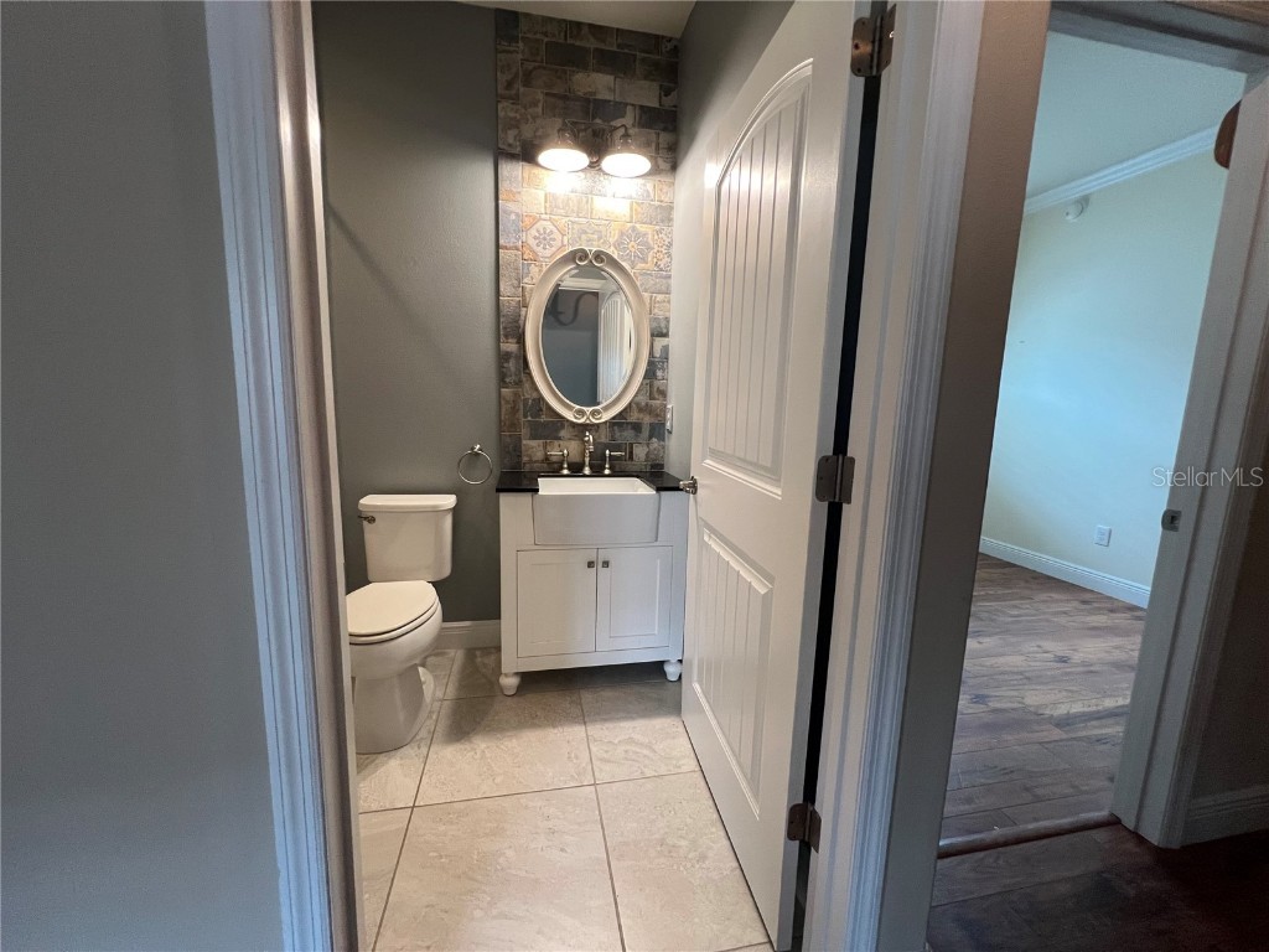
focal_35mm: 13
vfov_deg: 89.9
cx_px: 634
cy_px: 476
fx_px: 477
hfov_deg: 106.2
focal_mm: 1.57
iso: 320
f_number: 1.8
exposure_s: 1/60
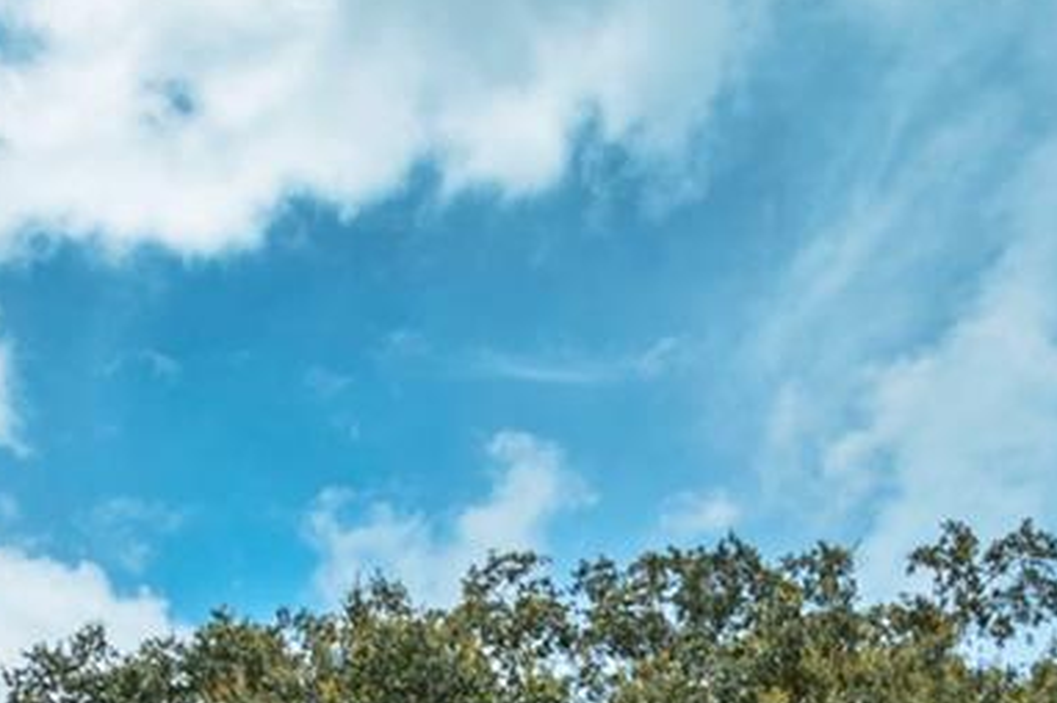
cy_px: 1366
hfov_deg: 28.3
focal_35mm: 69
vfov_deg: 15.9
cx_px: 138
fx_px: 2027
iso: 100
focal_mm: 11
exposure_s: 1/250
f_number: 8
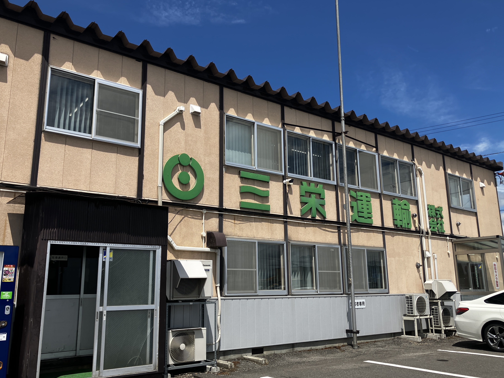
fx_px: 451
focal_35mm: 31
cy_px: 188
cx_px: 249
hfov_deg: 58.4
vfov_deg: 45.4
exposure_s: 1/2825
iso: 32
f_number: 1.8
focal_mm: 3.99
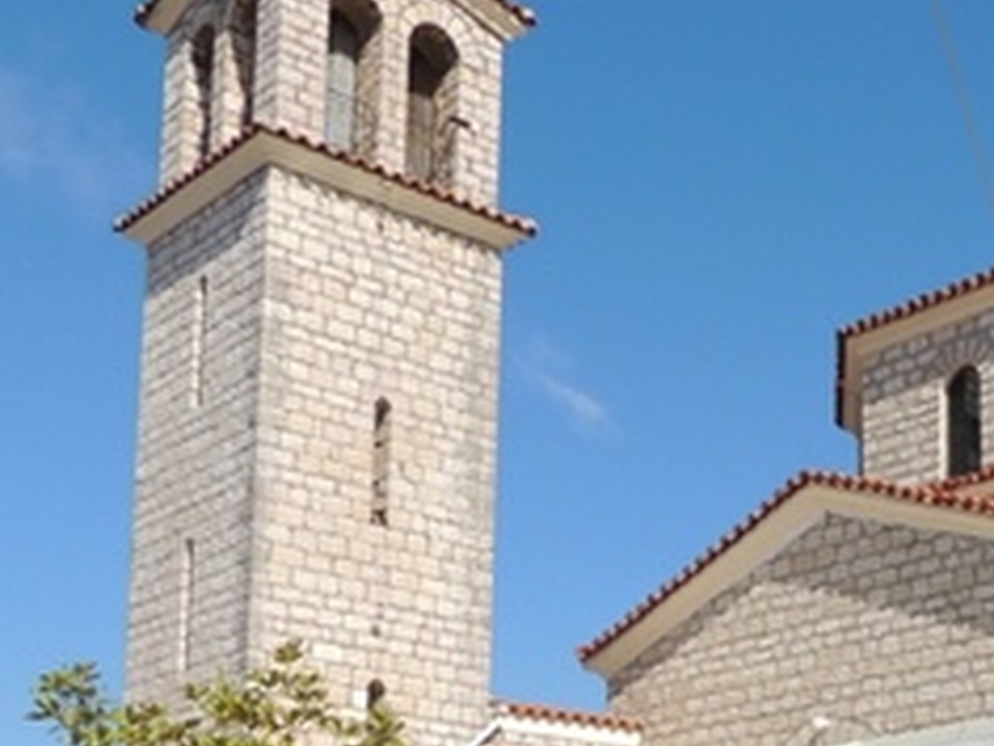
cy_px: 784
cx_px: 906
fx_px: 1752
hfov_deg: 30.2
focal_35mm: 61
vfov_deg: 22.9
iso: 100
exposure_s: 1/1250
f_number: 3.3
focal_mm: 4.3
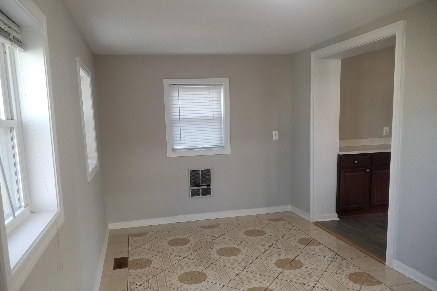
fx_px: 340
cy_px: 164
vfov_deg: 46.3
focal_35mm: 28
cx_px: 211
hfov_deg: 65.5
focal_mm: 4.25
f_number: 1.7
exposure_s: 1/60
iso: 125
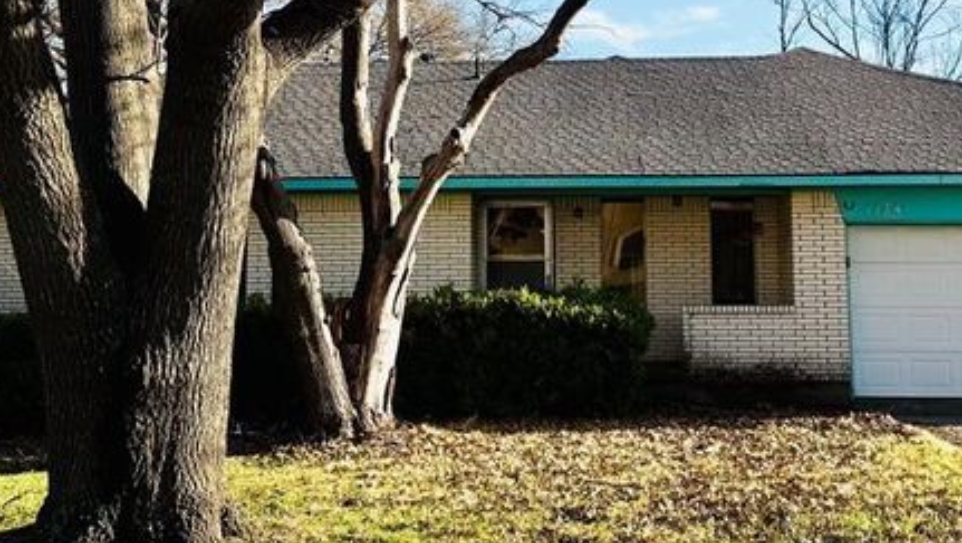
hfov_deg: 55.2
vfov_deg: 32.2
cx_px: 525
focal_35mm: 36
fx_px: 919
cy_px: 128
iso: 80
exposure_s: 1/4405
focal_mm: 6.76
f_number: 1.78
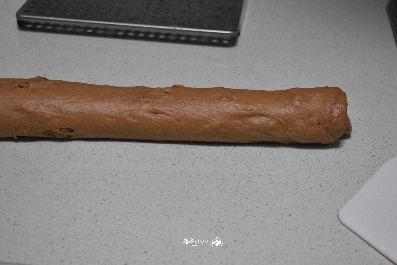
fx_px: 662
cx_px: 198
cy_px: 132
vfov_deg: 22.6
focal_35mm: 60
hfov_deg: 33.4
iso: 1800
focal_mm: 40
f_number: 5
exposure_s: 1/60
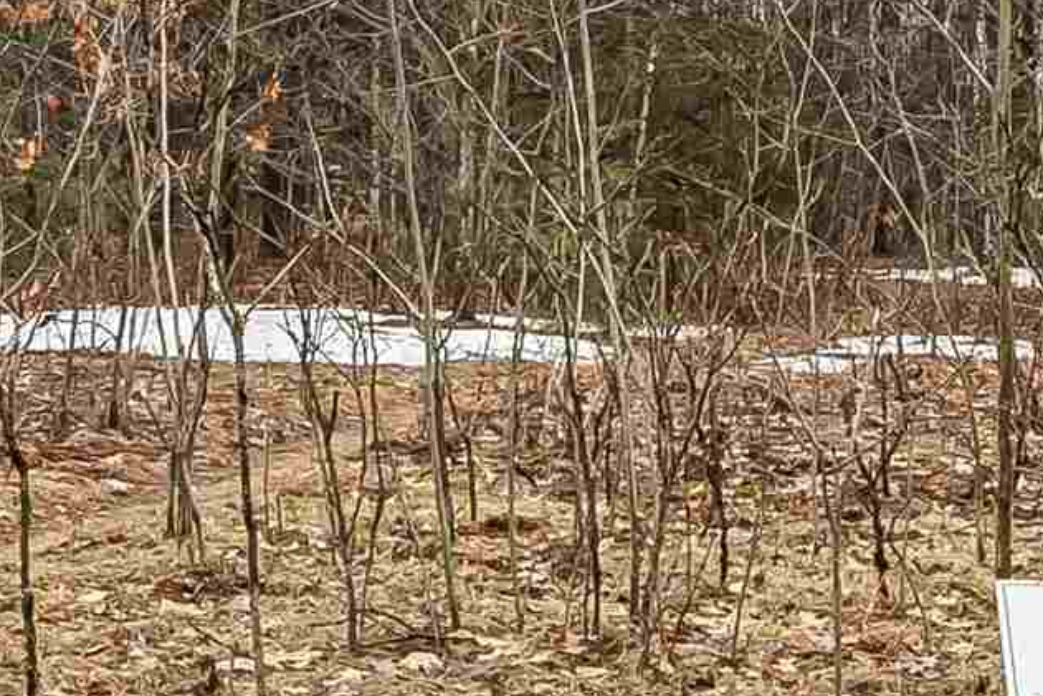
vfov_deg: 17.6
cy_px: 365
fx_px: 2242
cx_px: 418
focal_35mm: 77
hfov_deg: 26.1
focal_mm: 15.9
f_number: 16
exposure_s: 1/125
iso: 800
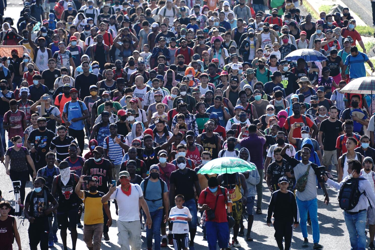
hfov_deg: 5.2
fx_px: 4167
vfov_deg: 3.4
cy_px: 125
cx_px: 188
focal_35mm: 400
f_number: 6.3
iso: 500
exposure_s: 1/800
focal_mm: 400
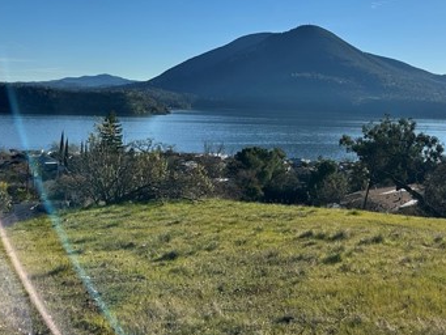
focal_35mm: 45
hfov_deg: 40.2
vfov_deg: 31.9
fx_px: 580
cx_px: 361
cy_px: 103
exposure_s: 1/6623
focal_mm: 6.86
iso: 80
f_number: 1.78
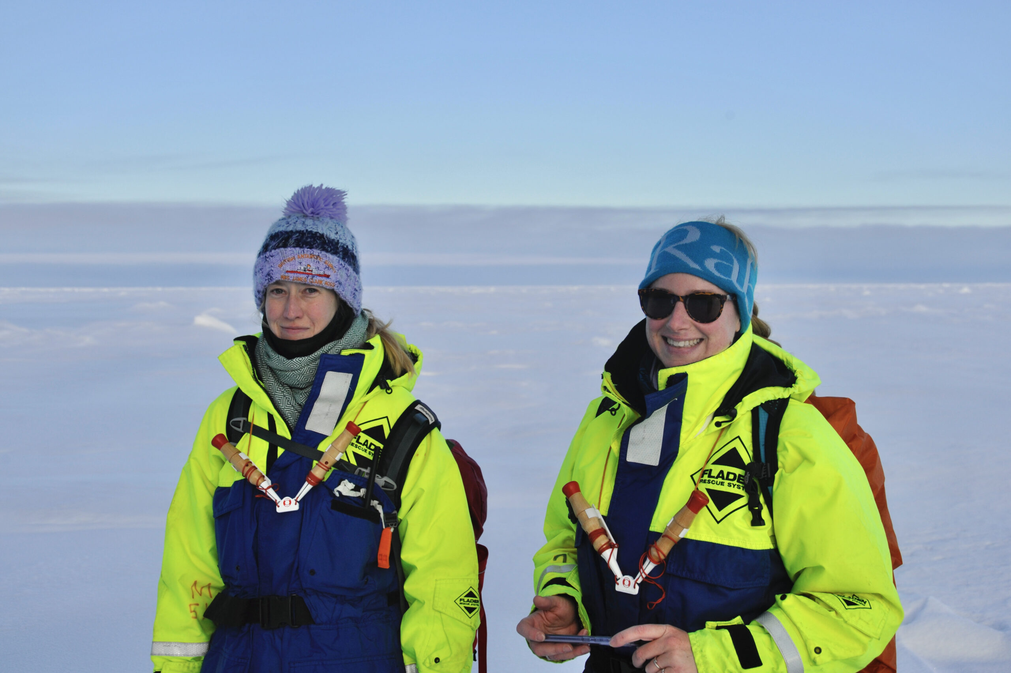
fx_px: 1347
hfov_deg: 41.1
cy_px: 336
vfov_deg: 28.0
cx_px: 506
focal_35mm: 48
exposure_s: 1/1000
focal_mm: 48
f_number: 9
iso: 800
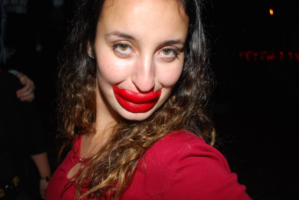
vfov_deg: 37.0
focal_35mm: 36
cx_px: 150
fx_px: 299
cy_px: 100
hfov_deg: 53.1
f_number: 4.2
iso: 200
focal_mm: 24
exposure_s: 1/60
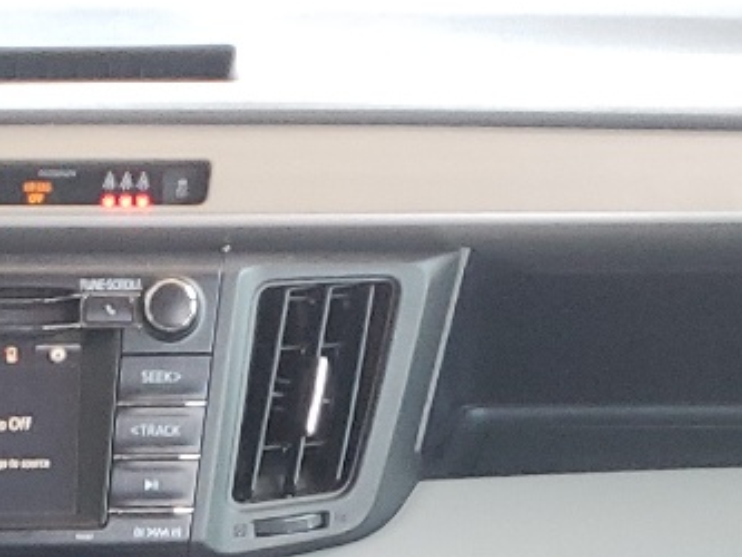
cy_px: 1143
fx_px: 2680
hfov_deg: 15.1
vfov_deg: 10.8
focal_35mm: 125
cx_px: -185
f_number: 1.5
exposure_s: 1/60.2
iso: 104
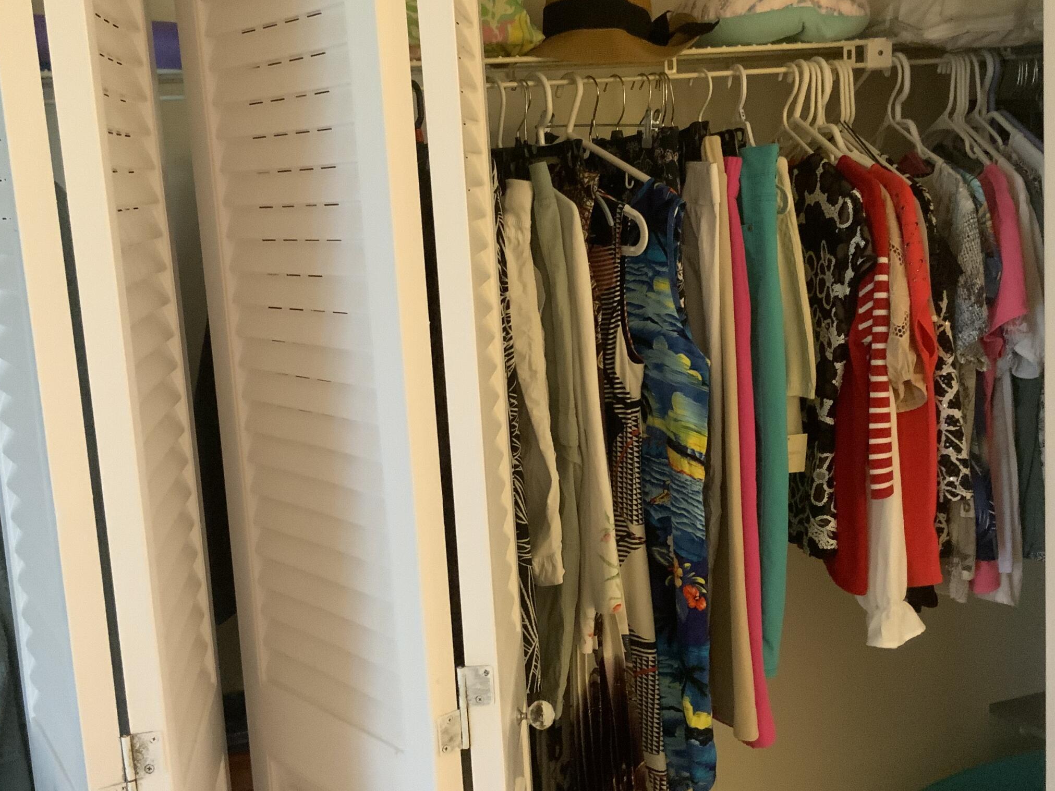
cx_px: 511
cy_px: 368
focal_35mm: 43
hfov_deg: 43.8
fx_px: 1310
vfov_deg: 33.6
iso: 320
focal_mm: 3
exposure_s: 1/40
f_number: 1.8
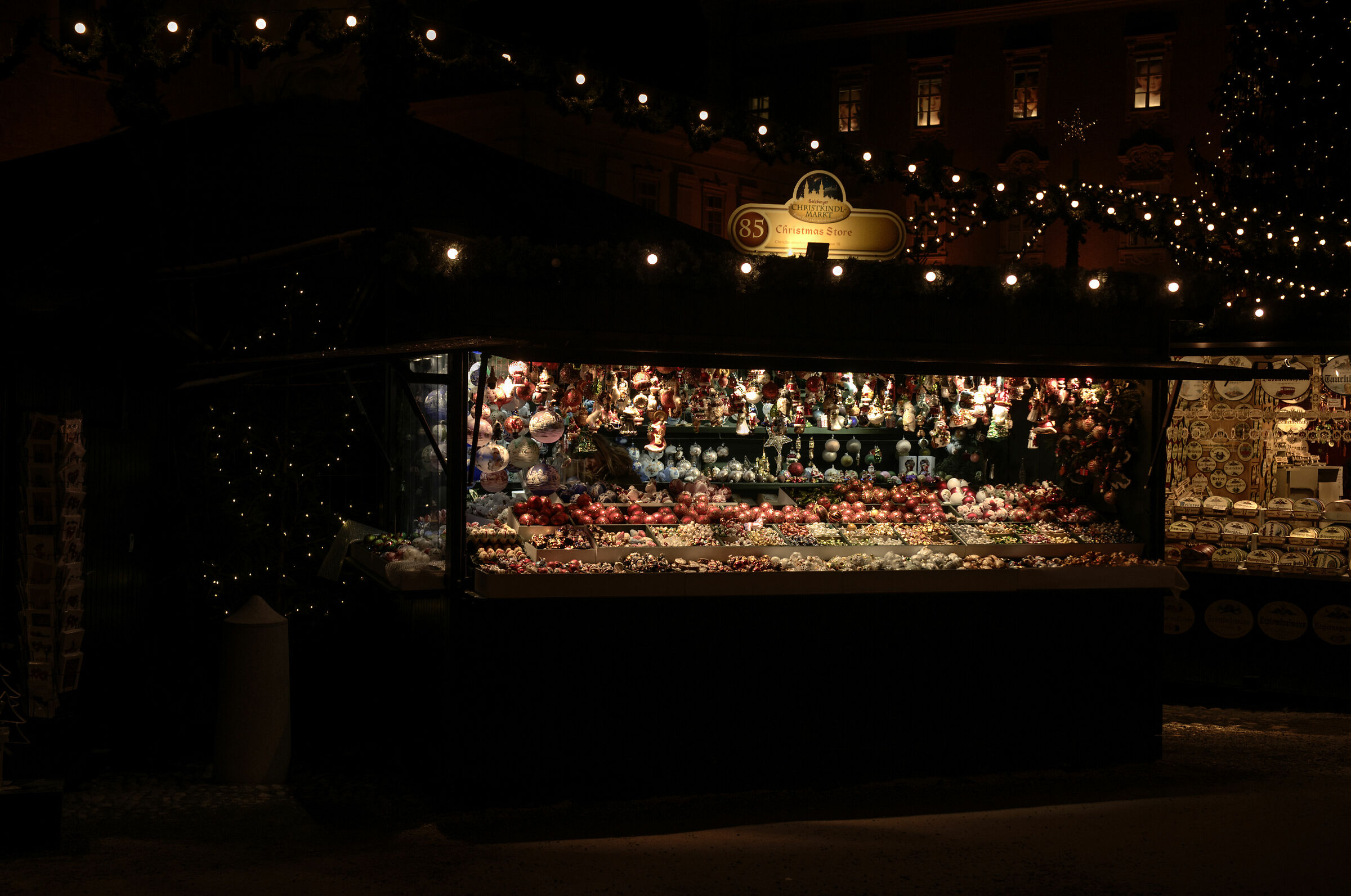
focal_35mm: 48
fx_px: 1799
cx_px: 676
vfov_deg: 28.0
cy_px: 448
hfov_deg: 41.2
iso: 500
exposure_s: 1/125
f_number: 4.5
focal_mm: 48
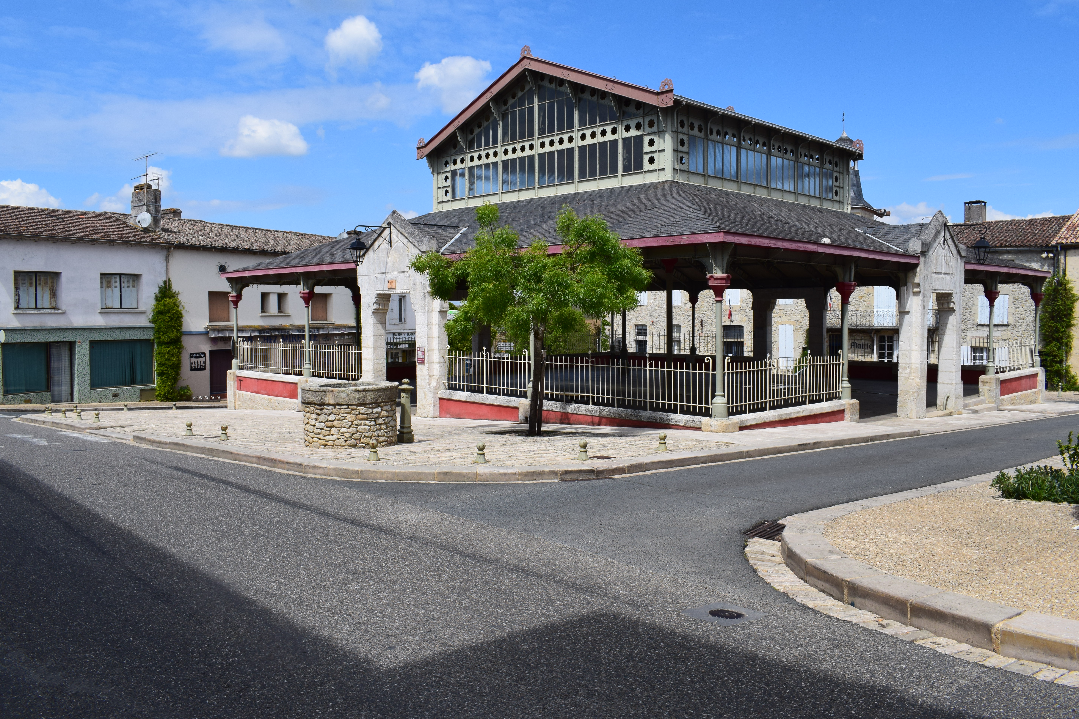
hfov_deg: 65.5
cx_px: 546
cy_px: 353
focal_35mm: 28
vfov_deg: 46.4
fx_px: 839
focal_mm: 18
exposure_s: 1/500
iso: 280
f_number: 11
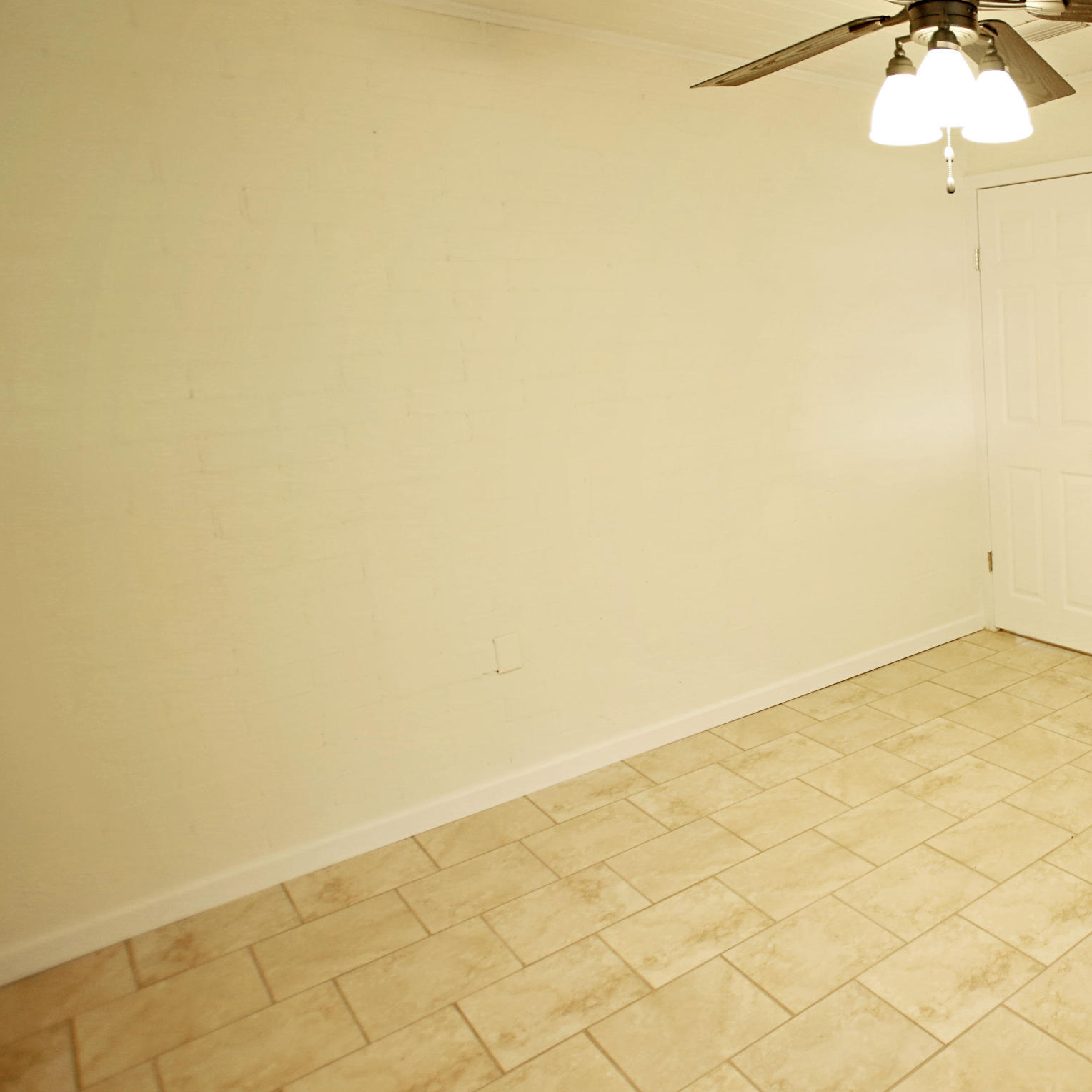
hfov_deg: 51.8
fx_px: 892
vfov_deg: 62.7
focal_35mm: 25
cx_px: 1066
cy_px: 470
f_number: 3.5
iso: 400
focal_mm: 10
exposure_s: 1/40
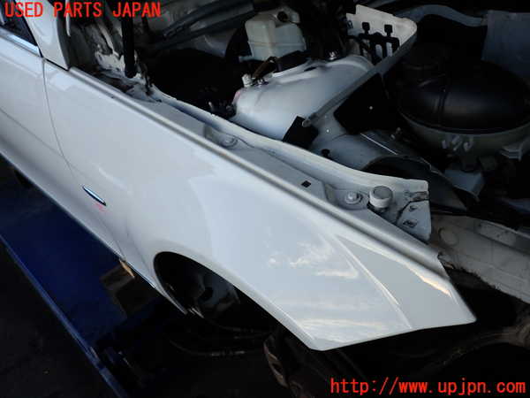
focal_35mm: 32
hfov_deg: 56.8
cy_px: 199
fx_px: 490
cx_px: 265
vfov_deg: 44.2
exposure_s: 1/250
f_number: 2.4
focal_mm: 5.79
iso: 100
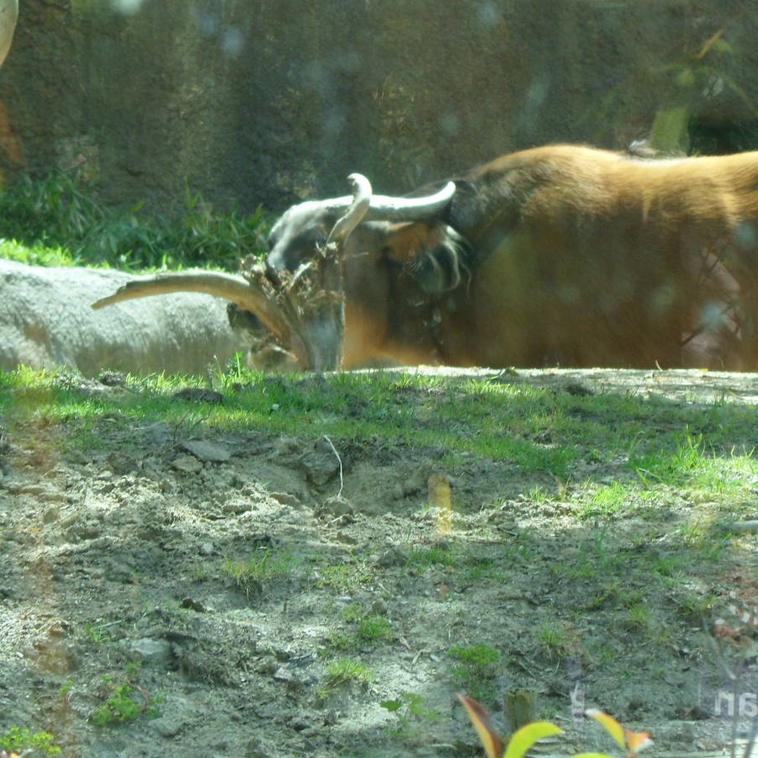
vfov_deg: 4.1
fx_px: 10504
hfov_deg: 4.1
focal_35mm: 424
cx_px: 403
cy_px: 283
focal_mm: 46.8
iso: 80
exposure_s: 1/90
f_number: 5.9
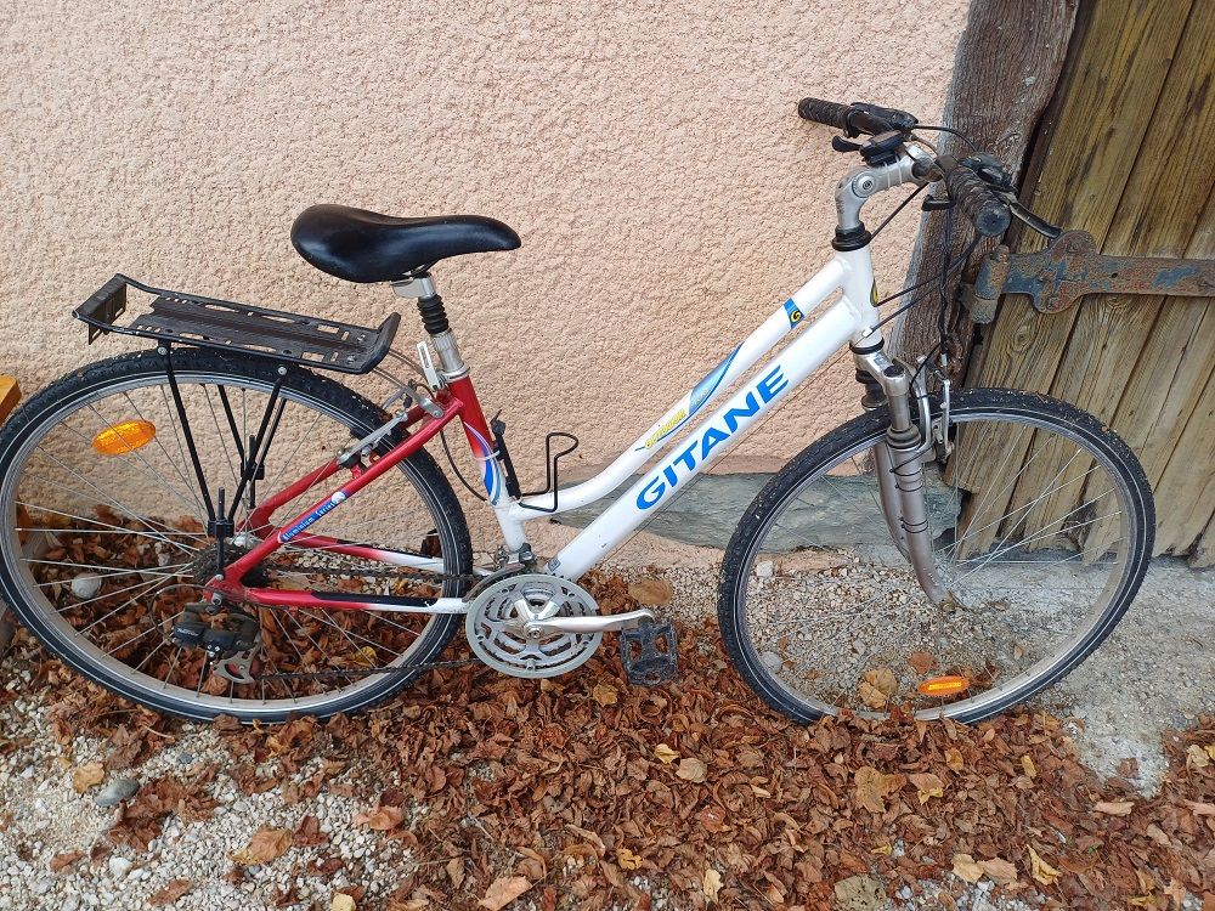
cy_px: 456
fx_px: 877
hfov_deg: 69.4
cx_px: 608
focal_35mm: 25
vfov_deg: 54.9
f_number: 1.8
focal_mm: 4.65
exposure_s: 1/104
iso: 50
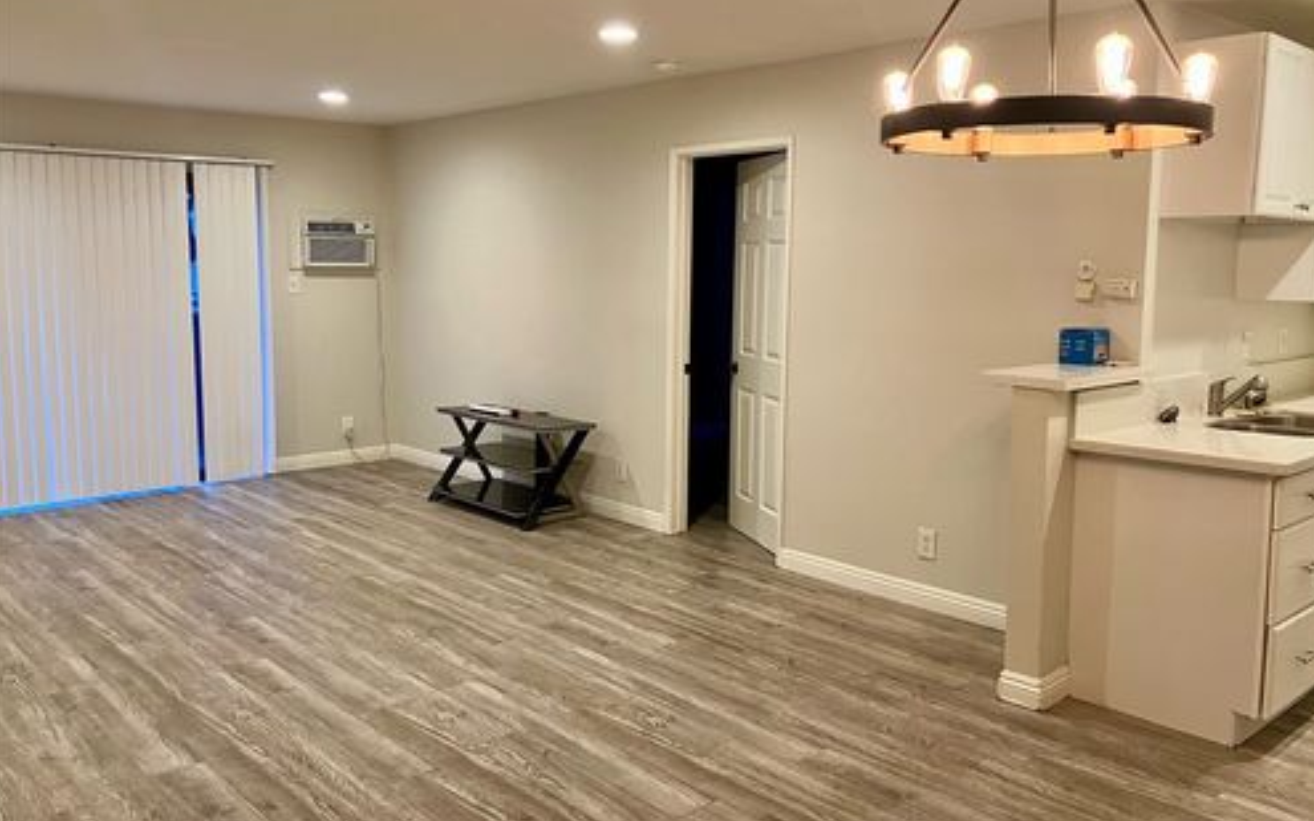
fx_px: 1074
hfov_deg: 62.9
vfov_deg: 41.8
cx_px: 656
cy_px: 384
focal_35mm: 30
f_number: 1.8
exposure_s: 1/60
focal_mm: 3.99
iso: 160
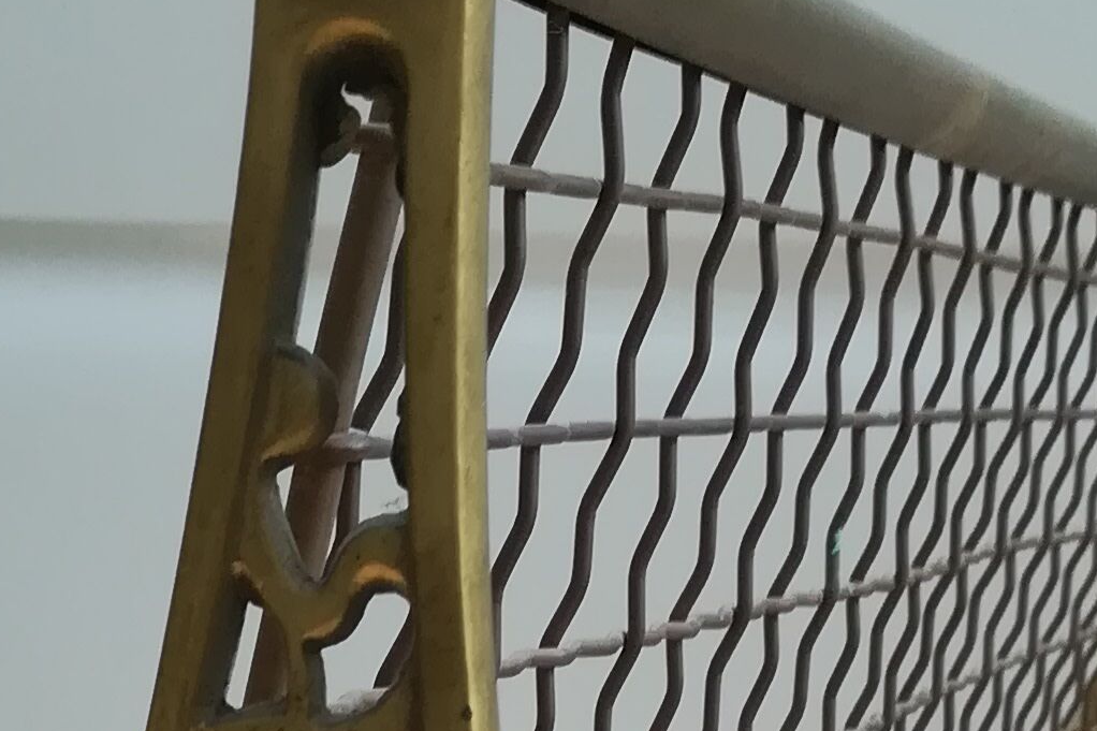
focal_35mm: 105
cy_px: 1209
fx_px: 3199
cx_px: 335
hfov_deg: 19.4
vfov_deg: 12.2
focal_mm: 3.83
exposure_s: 1/50
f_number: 2.2
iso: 80
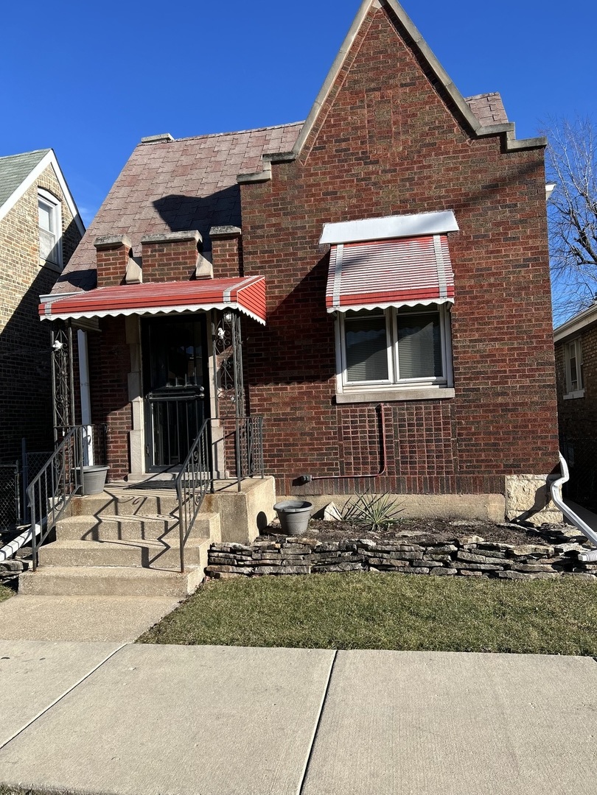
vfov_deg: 67.3
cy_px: 398
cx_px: 298
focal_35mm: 26
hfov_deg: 53.1
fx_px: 598
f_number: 1.5
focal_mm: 5.7
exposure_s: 1/2994
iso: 50
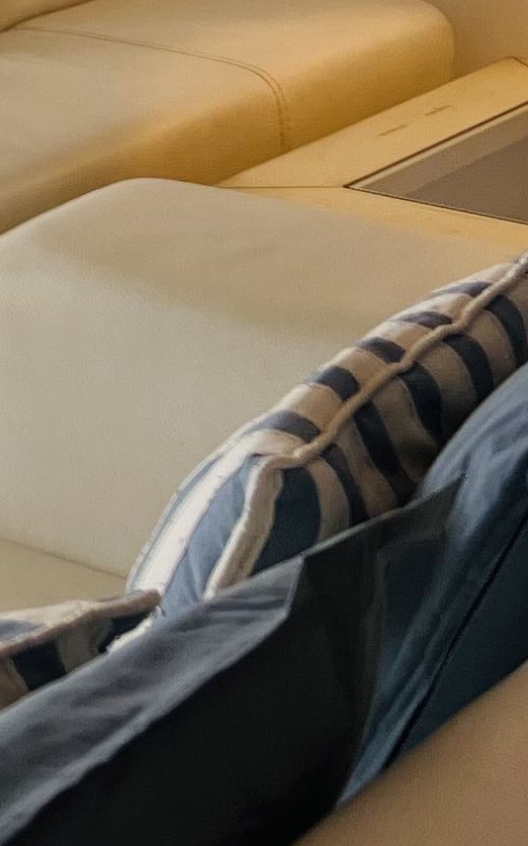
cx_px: -857
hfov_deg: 8.8
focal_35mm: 130
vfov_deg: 15.1
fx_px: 2995
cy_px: -346
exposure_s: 1/282
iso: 50
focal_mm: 5.7
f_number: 1.5
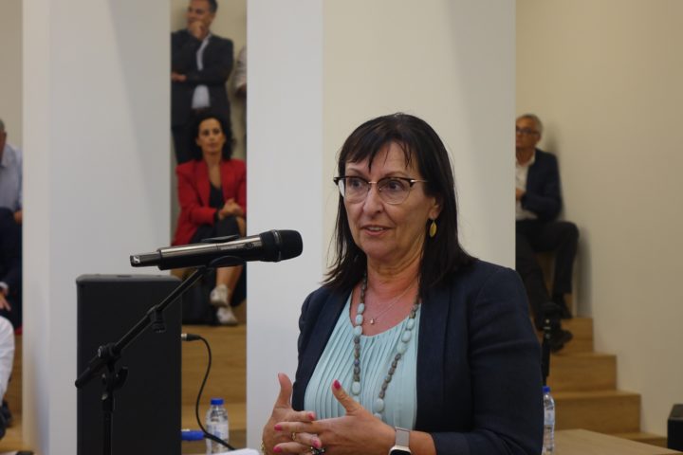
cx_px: 342
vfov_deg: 17.1
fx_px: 1518
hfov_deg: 25.4
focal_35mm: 80
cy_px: 228
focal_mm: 29.37
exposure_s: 1/80
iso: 400
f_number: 2.8
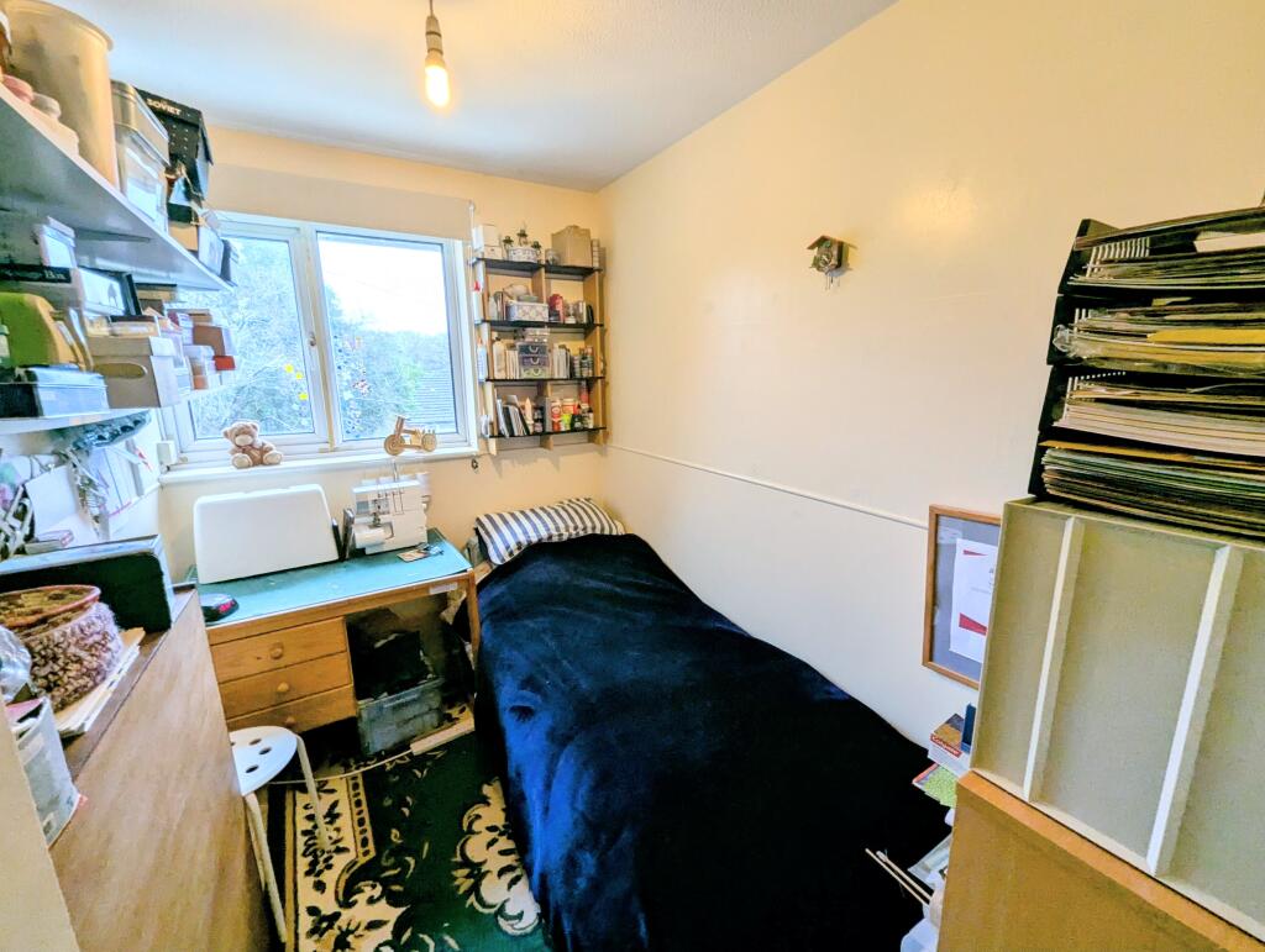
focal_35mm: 13
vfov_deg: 90.1
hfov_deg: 106.1
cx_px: 632
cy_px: 476
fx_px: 476
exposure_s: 1/50
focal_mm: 1.95
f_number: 2.2
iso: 179
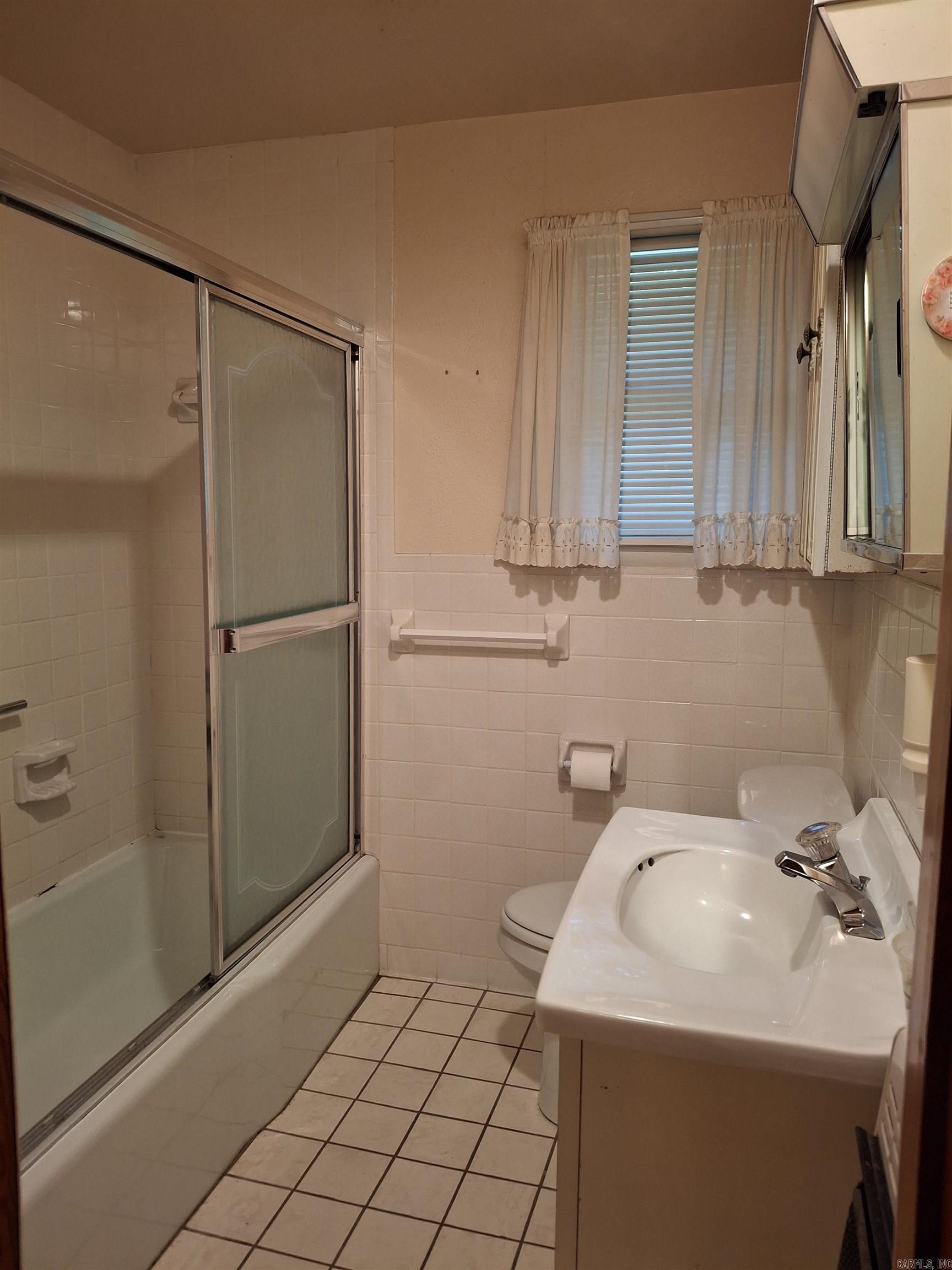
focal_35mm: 25
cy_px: 635
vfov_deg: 69.4
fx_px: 917
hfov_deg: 54.9
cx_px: 476
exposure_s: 1/60
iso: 250
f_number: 1.8
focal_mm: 4.69
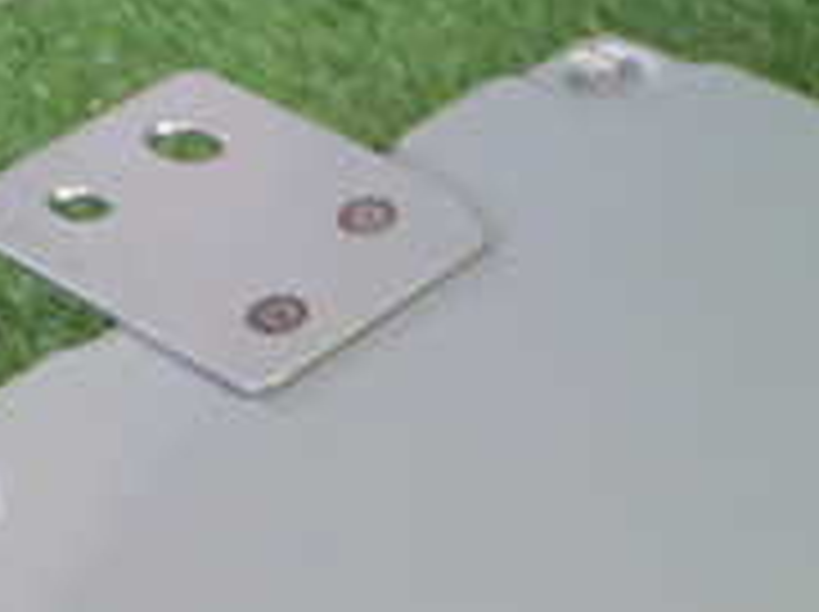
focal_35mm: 99
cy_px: 752
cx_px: 680
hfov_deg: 19.6
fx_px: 2339
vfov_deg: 14.4
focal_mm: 5.4
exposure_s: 1/125
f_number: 2.3
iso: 640
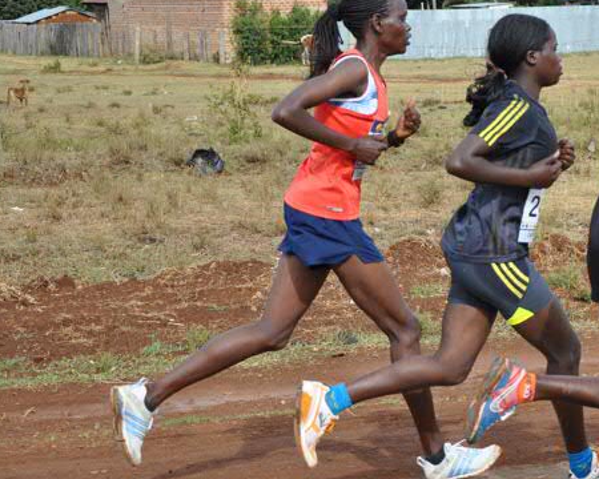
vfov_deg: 15.4
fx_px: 1773
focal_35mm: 100
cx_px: 527
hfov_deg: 18.9
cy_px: 236
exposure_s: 1/1250
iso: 400
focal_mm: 40
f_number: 5
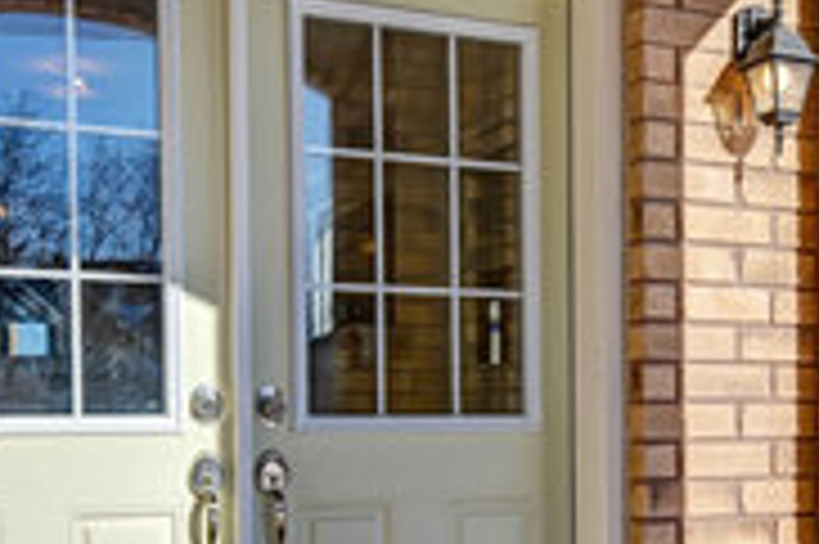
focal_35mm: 55
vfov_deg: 24.1
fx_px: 1250
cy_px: 454
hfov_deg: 35.9
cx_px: 556
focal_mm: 23
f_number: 8
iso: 100
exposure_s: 1/400
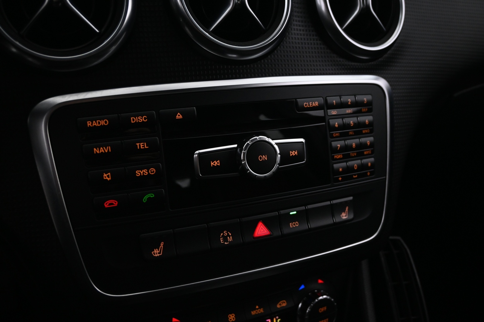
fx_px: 464
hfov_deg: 55.1
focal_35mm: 34
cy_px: 161
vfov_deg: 38.4
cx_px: 242
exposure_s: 1/15
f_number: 4.2
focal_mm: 23
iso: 1600
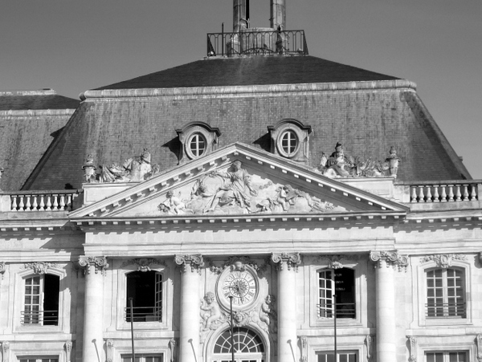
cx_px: 241
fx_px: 1463
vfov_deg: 14.1
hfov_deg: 18.7
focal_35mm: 105
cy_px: 181
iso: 100
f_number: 13
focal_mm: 13.6
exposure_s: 1/125
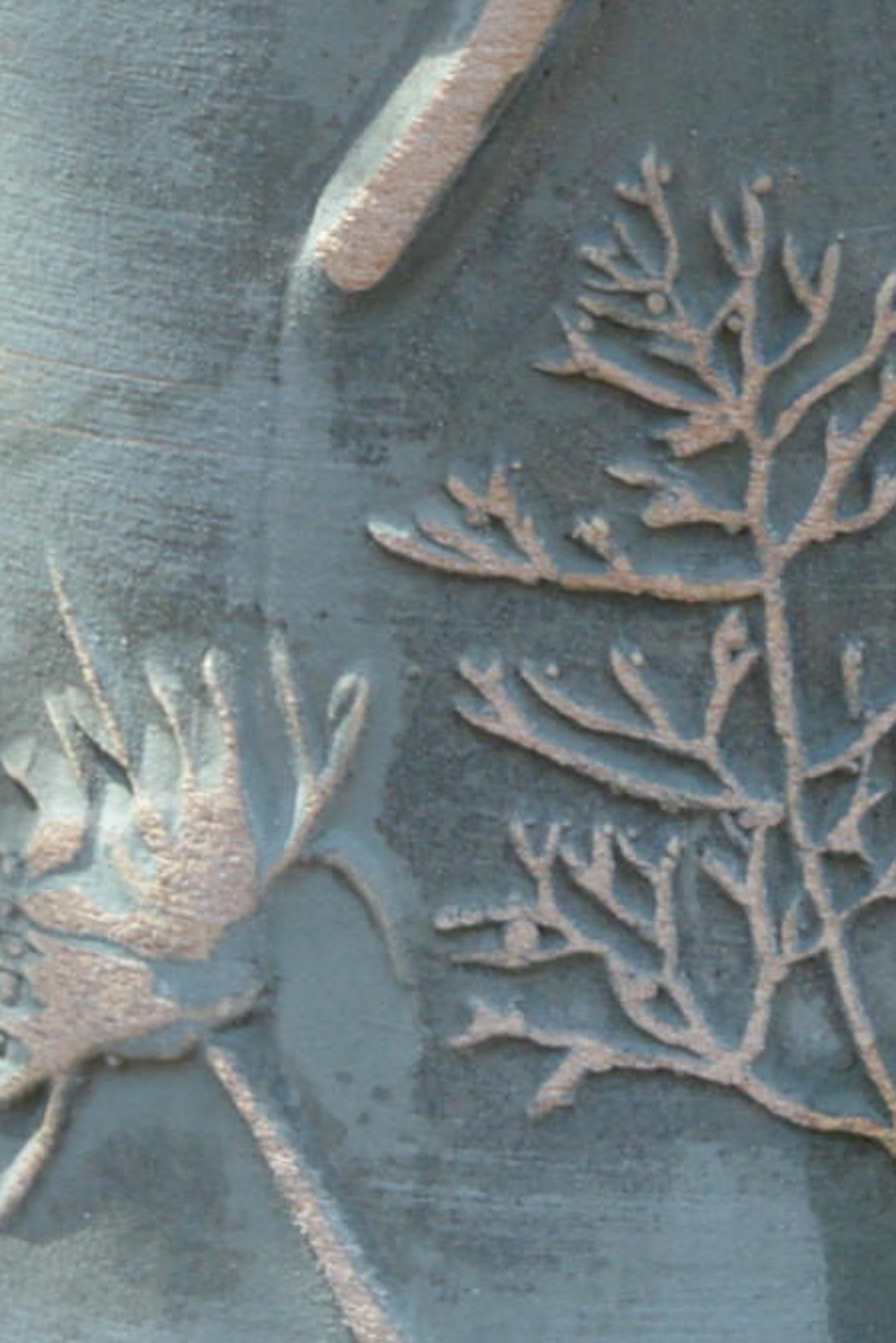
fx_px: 13028
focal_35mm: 349
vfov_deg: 5.9
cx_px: 524
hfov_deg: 3.9
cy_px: 1737
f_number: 5.6
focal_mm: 52
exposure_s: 1/125
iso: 280
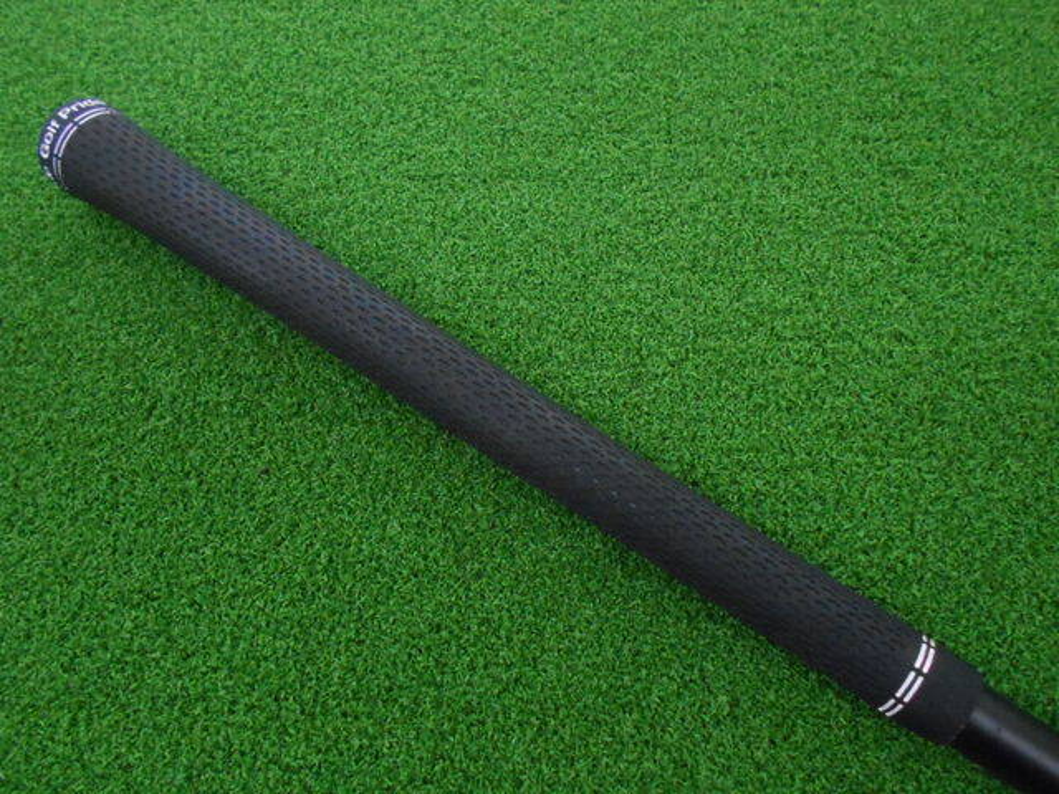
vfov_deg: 53.1
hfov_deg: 67.3
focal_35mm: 26
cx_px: 530
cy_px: 397
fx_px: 795
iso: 800
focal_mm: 4.6
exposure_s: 1/125
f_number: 3.2
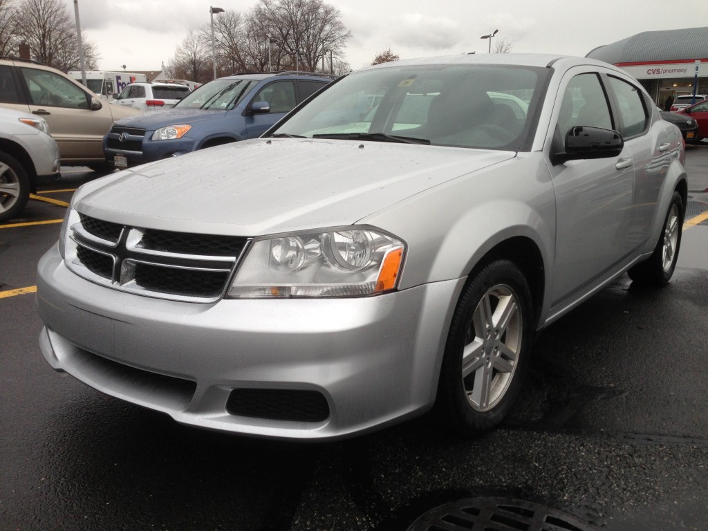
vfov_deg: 42.9
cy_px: 266
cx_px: 354
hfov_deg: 55.4
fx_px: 675
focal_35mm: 33
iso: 50
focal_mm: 4.13
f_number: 2.4
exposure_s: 1/136
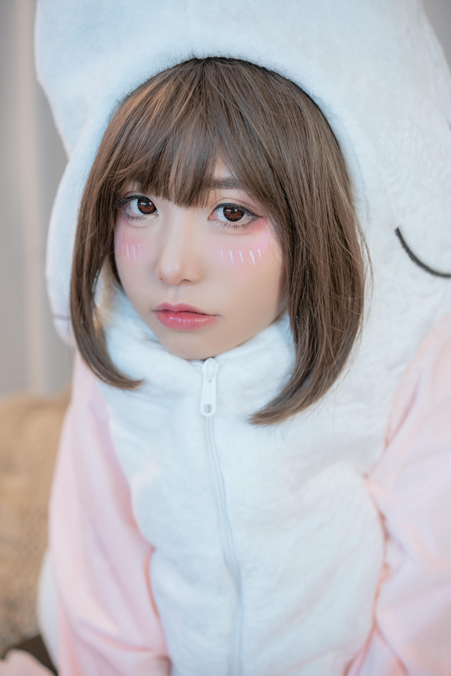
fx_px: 1033
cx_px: 226
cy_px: 338
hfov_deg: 24.6
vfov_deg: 36.2
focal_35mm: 55
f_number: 3.2
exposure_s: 1/60
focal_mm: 55
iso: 200
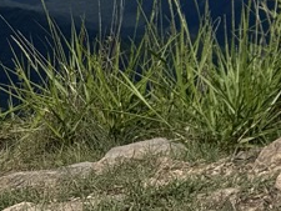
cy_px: -77
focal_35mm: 109
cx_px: 628
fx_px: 885
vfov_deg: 13.1
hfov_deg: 13.9
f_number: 1.78
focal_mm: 6.76
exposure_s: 1/6173
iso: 80
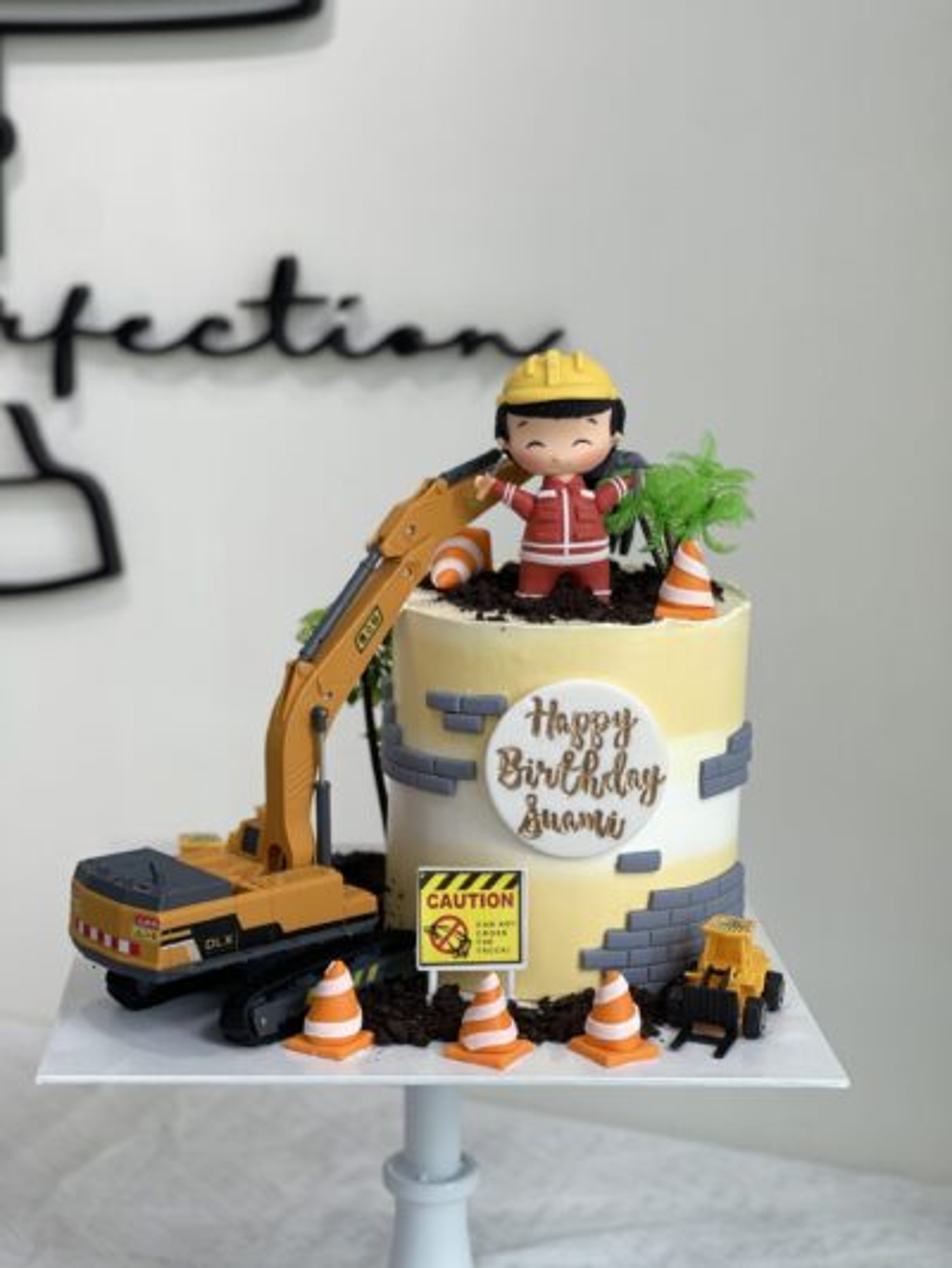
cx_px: 476
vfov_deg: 30.3
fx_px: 2346
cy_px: 634
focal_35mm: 64
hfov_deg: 22.9
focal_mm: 7.5
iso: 50
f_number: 2.2
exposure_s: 1/100
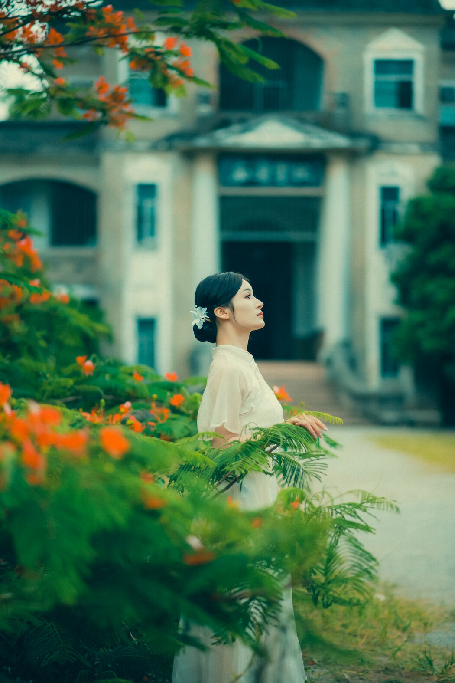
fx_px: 1611
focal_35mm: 85
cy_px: 342
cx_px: 228
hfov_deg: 16.1
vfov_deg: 23.9
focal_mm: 85
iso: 640
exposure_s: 1/1600
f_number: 1.8
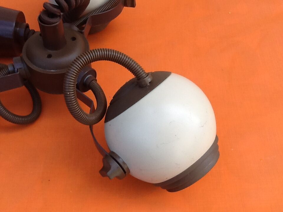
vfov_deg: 32.9
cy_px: 106
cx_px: 142
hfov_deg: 42.9
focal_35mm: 44
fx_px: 360
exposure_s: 1/270
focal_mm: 2.03
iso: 40
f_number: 2.4
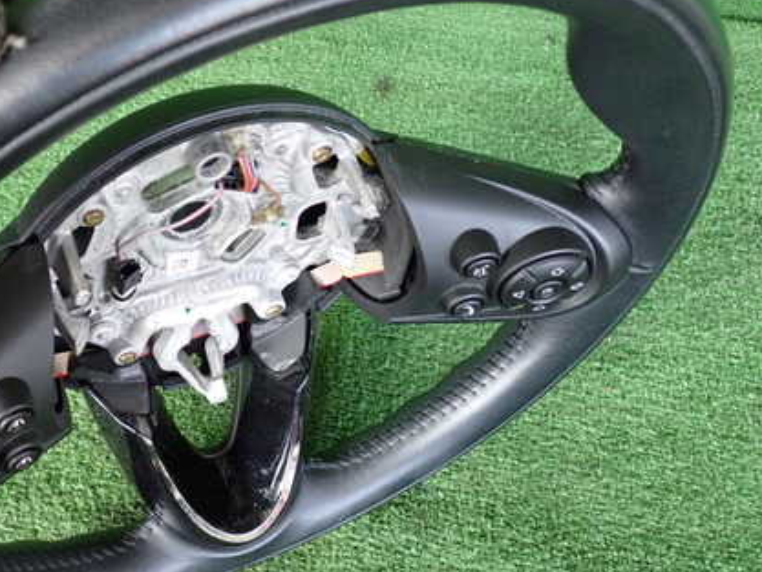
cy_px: 252
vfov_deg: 31.5
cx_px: 216
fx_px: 1013
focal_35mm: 46
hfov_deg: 40.4
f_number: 2.4
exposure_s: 1/125
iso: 800
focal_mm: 5.79
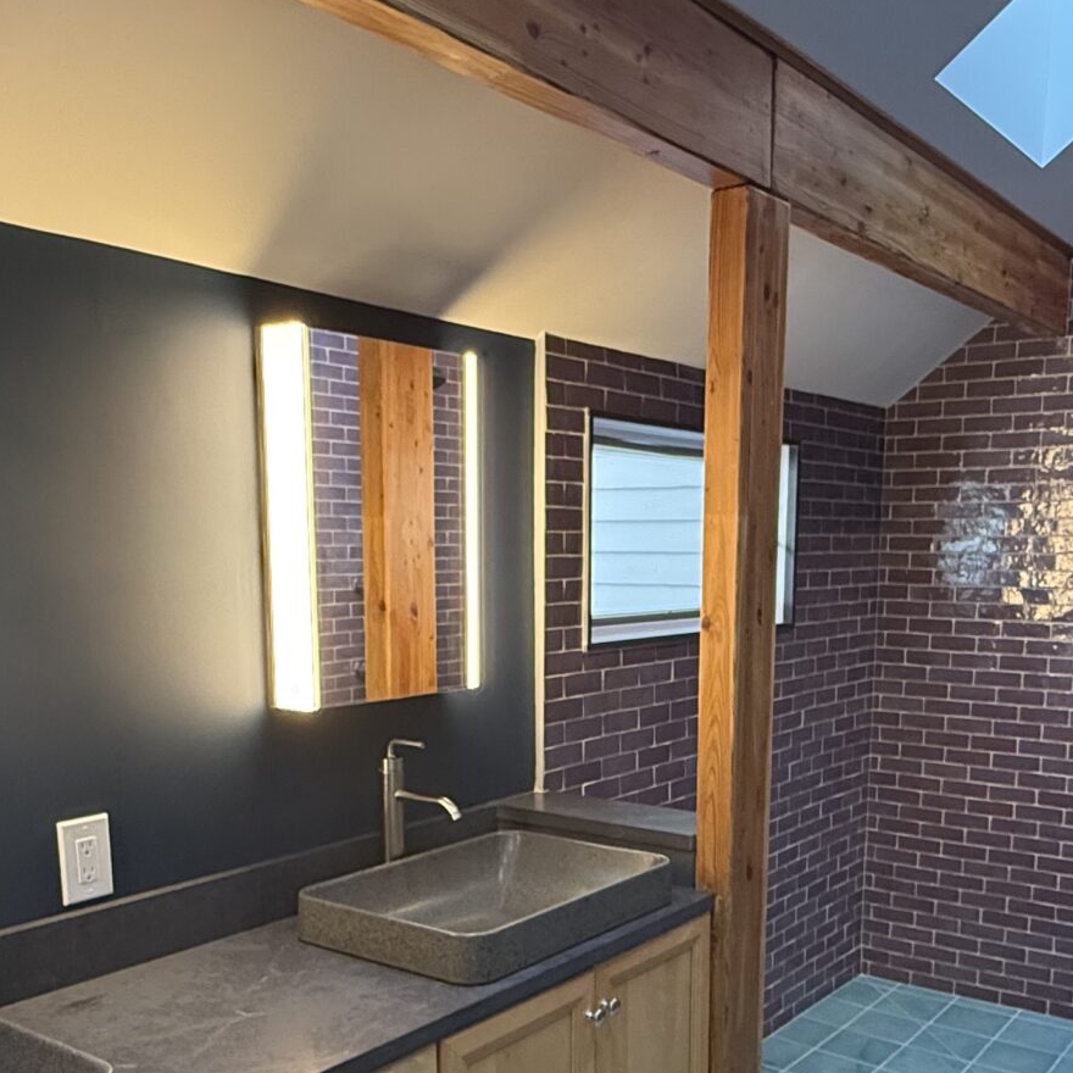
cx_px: 584
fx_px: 1262
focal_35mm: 36
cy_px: 775
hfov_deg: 46.0
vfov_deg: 44.8
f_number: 2.2
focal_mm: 2.22
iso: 400
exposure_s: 1/120
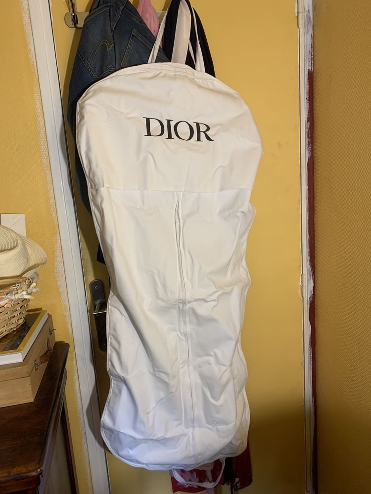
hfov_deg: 53.1
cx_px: 186
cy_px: 247
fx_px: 372
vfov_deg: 67.3
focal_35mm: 26
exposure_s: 1/60
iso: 200
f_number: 1.8
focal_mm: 4.25
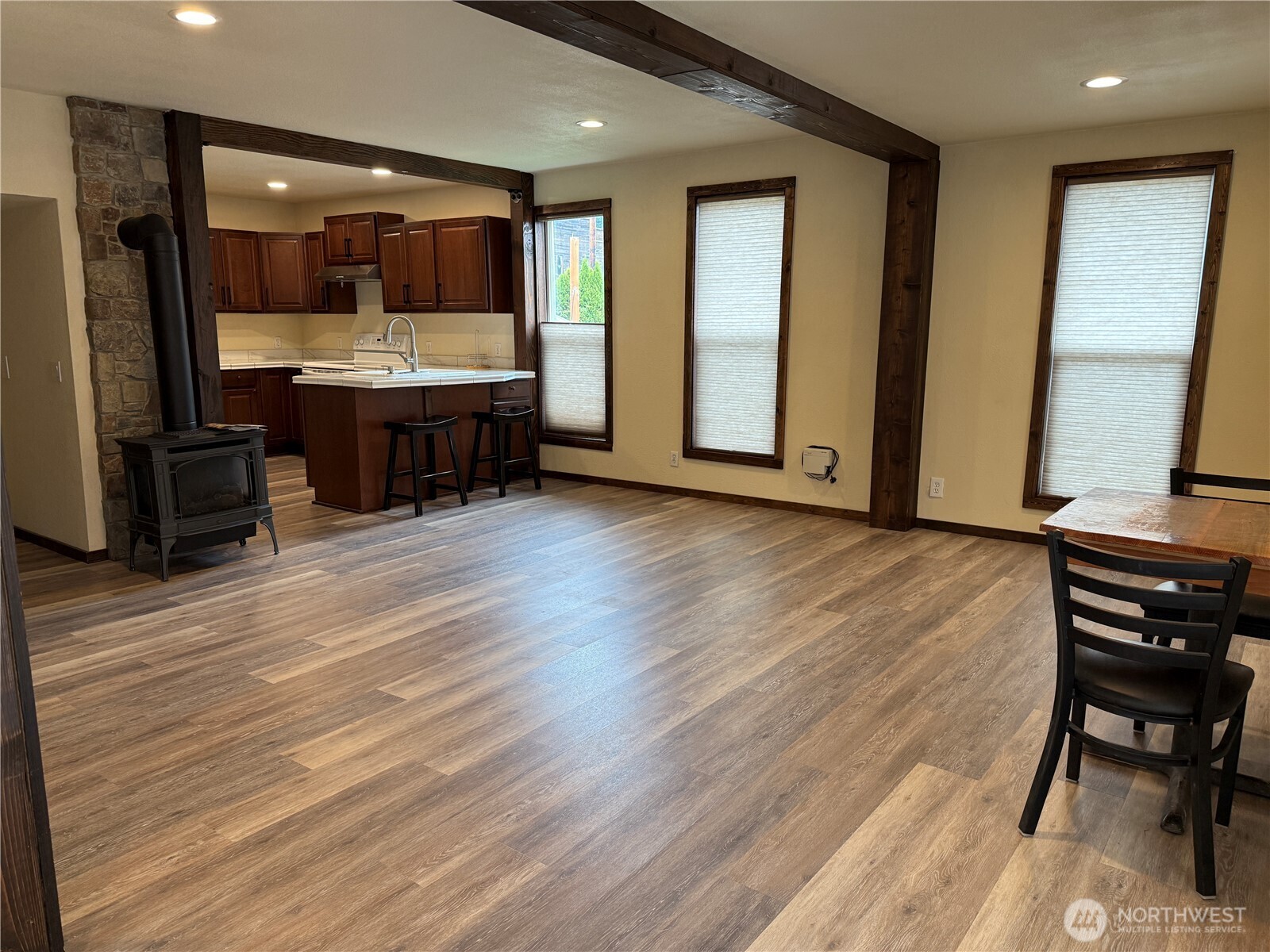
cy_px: 476
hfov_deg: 71.6
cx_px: 635
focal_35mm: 24
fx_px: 881
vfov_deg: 56.8
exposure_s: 1/120
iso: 200
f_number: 1.78
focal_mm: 6.76
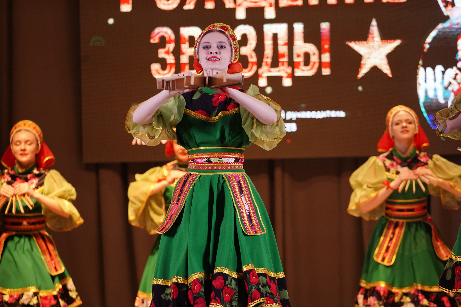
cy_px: 154
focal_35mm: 154
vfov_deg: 8.9
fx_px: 1972
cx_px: 230
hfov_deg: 13.3
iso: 3200
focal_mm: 154
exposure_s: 1/500
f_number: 4
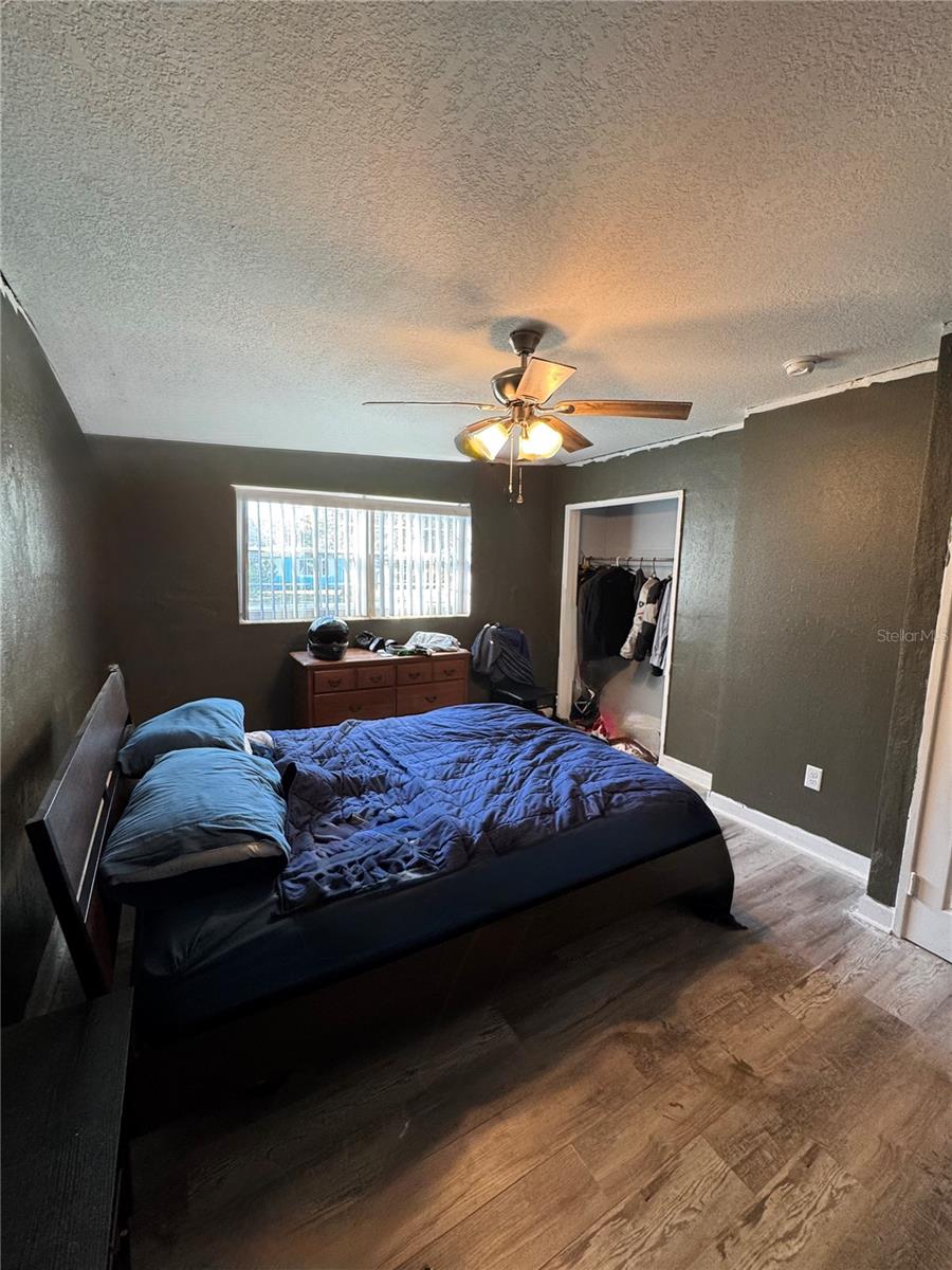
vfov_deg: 102.1
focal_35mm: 14
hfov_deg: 85.7
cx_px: 476
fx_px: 513
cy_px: 635
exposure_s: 1/60
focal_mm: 2.22
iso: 160
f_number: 2.2
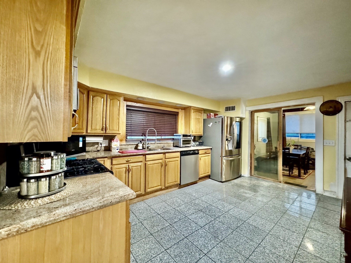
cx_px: 176
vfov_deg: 85.7
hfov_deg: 102.1
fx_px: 142
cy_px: 132
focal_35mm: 14
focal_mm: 2.22
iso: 1250
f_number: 2.2
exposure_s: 1/40
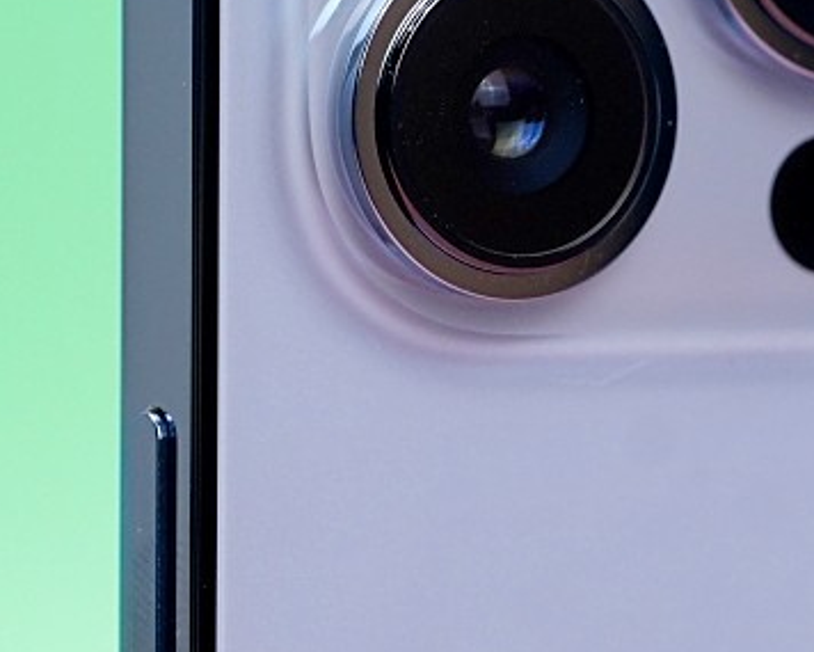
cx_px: 585
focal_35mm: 380
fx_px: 9157
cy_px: 161
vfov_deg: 4.1
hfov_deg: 5.1
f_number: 5
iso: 800
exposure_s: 1/100
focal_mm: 90
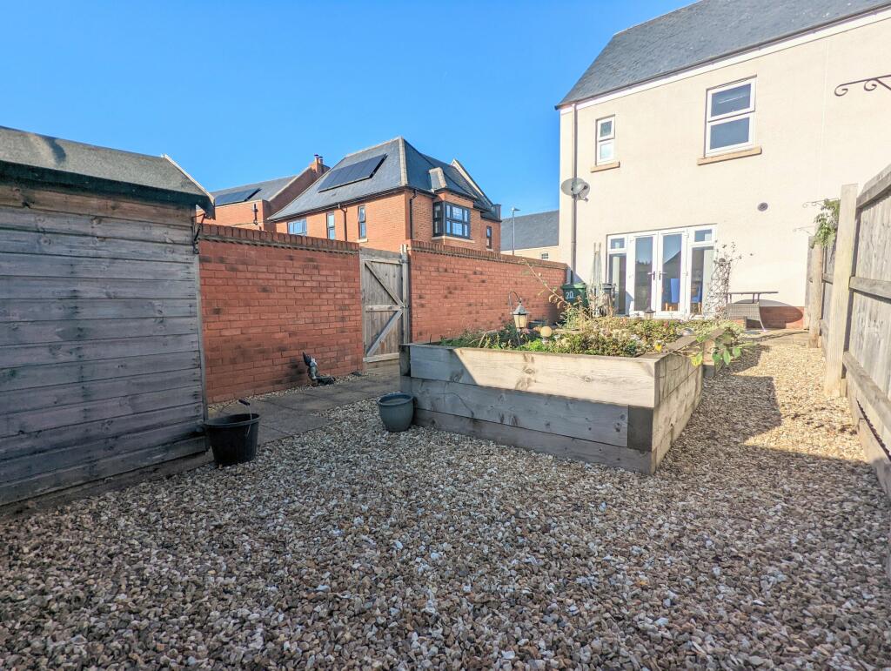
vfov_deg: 78.2
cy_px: 336
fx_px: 412
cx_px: 446
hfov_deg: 94.4
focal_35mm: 16
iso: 46
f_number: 2.2
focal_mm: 2.35
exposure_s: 1/2326
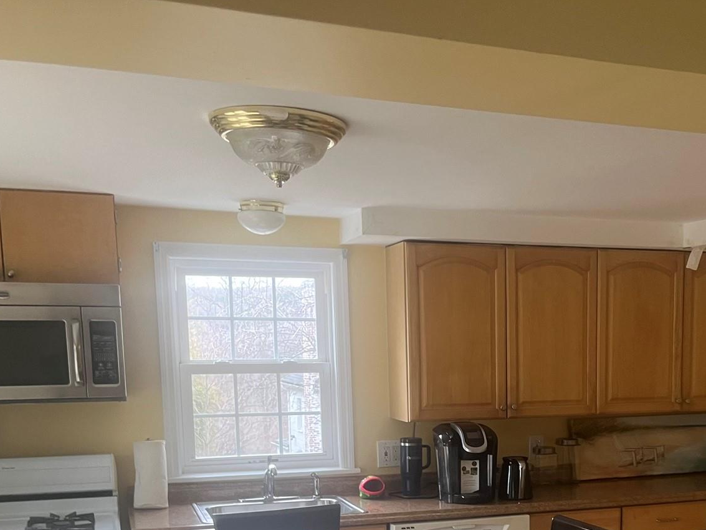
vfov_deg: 29.7
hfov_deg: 39.4
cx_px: 521
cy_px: 467
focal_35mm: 47
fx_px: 959
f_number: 1.6
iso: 100
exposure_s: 1/60
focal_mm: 5.1
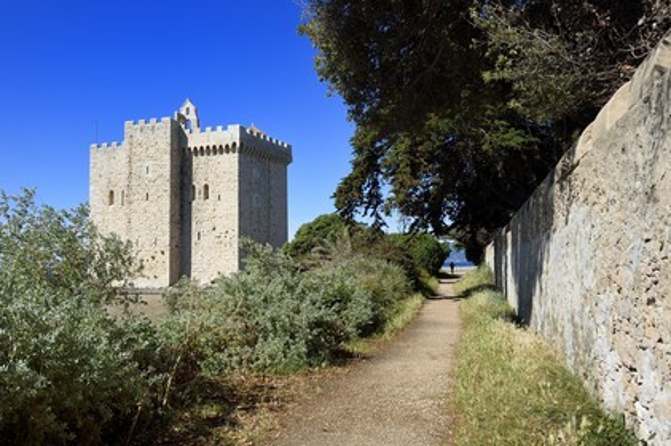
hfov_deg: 60.3
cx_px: 336
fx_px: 577
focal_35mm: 31
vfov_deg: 42.3
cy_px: 223
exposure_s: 1/250
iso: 200
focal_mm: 31
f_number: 13
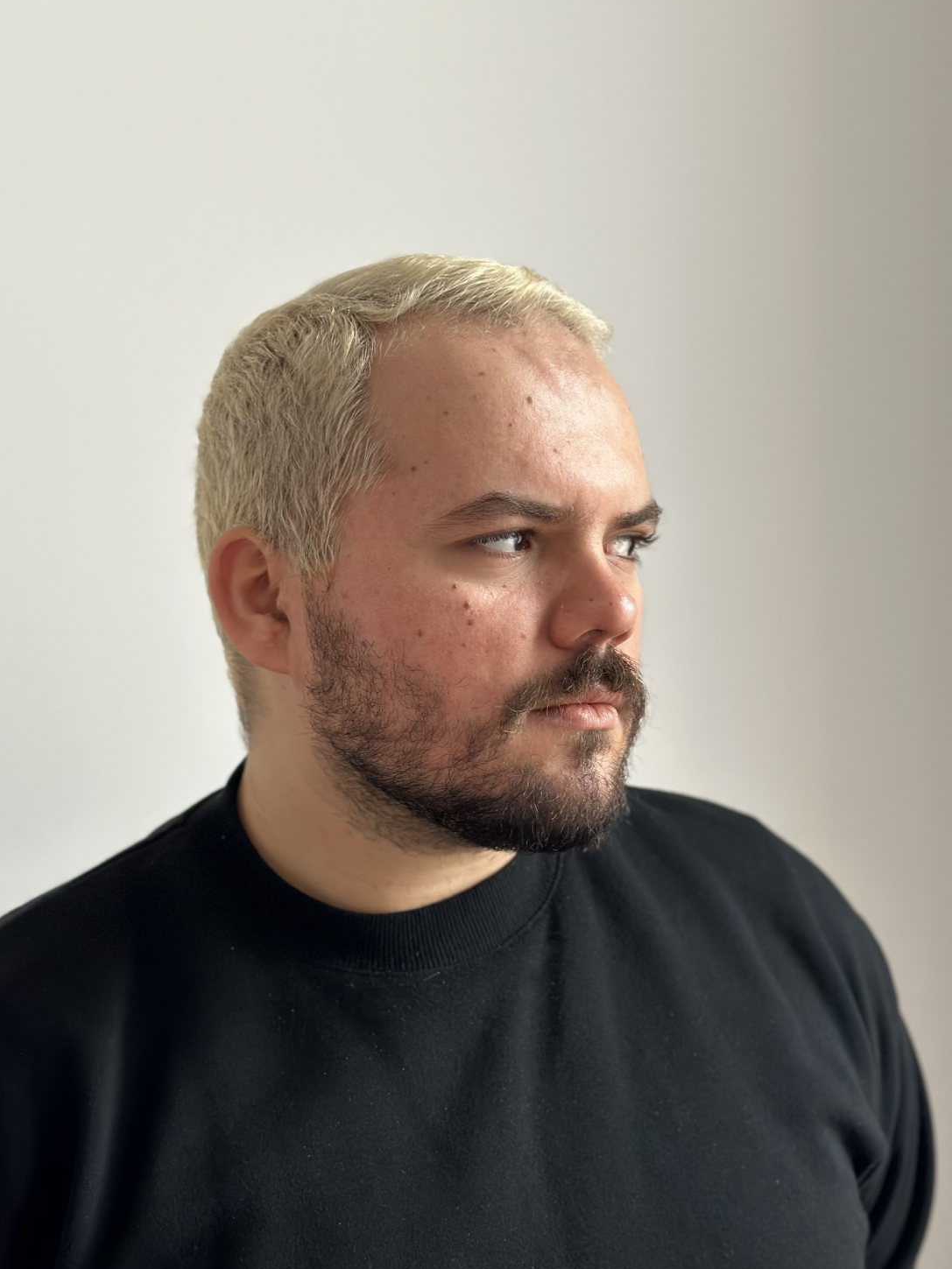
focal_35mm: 53
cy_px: 692
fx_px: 1943
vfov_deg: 36.1
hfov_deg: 27.5
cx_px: 483
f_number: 1.78
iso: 250
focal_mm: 6.86
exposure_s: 1/60
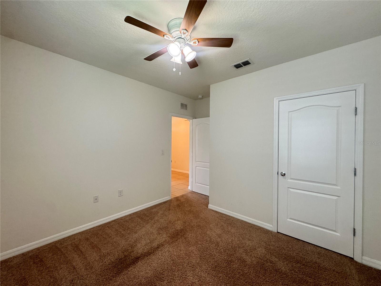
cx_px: 190
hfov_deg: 102.1
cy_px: 143
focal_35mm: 14
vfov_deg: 85.7
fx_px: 154
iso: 200
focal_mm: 2.22
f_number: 2.2
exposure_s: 1/60
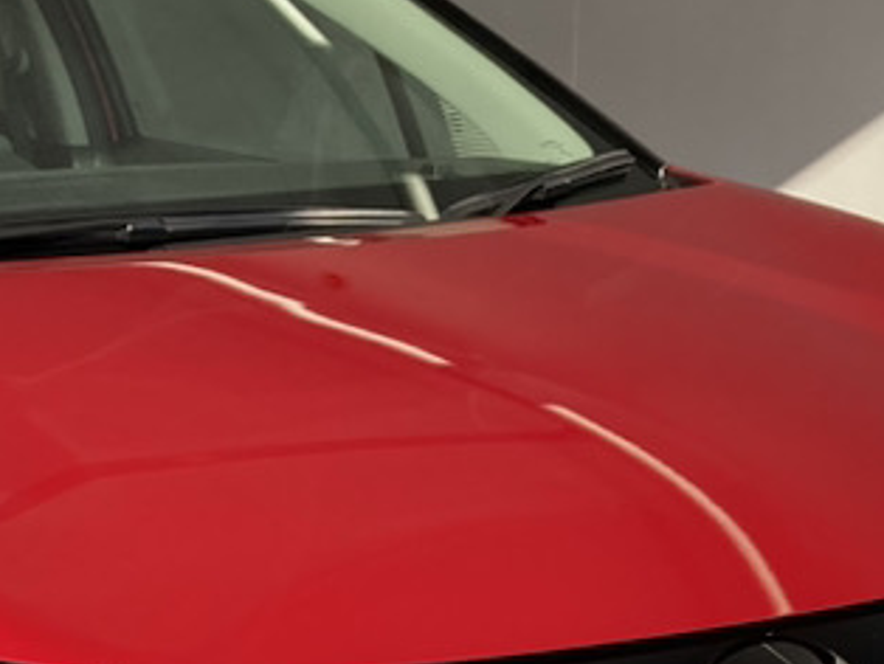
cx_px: -51
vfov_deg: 12.9
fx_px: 2735
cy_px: 1094
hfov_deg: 17.8
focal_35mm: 107
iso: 20
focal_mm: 3.99
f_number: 1.8
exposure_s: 1/762
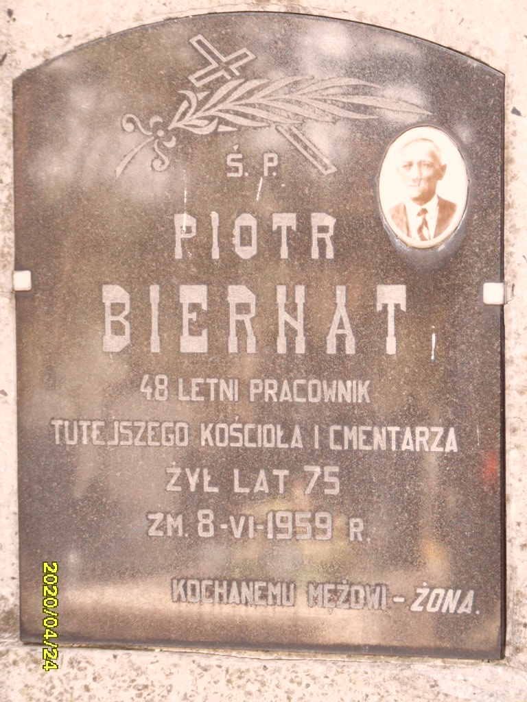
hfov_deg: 12.3
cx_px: 264
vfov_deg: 16.4
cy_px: 351
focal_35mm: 120
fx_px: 2436
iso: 240
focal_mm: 20
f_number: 4.4
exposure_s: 1/60
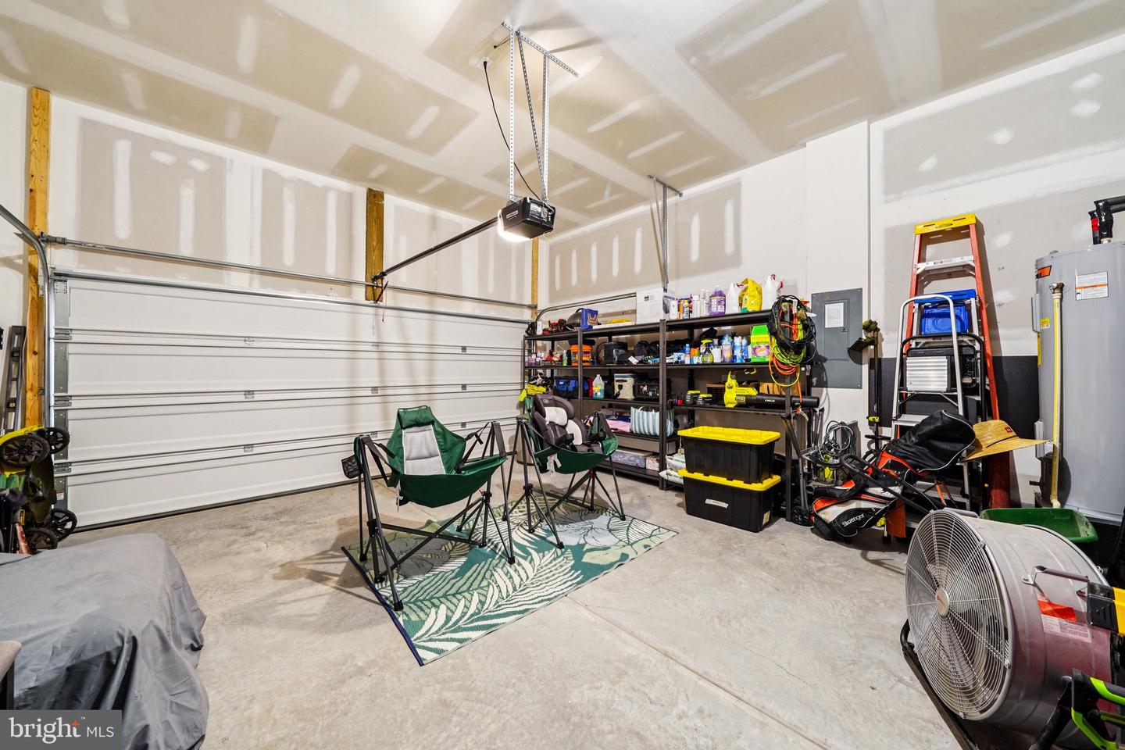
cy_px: 375
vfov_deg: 90.0
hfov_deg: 112.6
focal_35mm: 12
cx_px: 562
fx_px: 375
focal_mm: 12
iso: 400
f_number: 8
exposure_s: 1.3
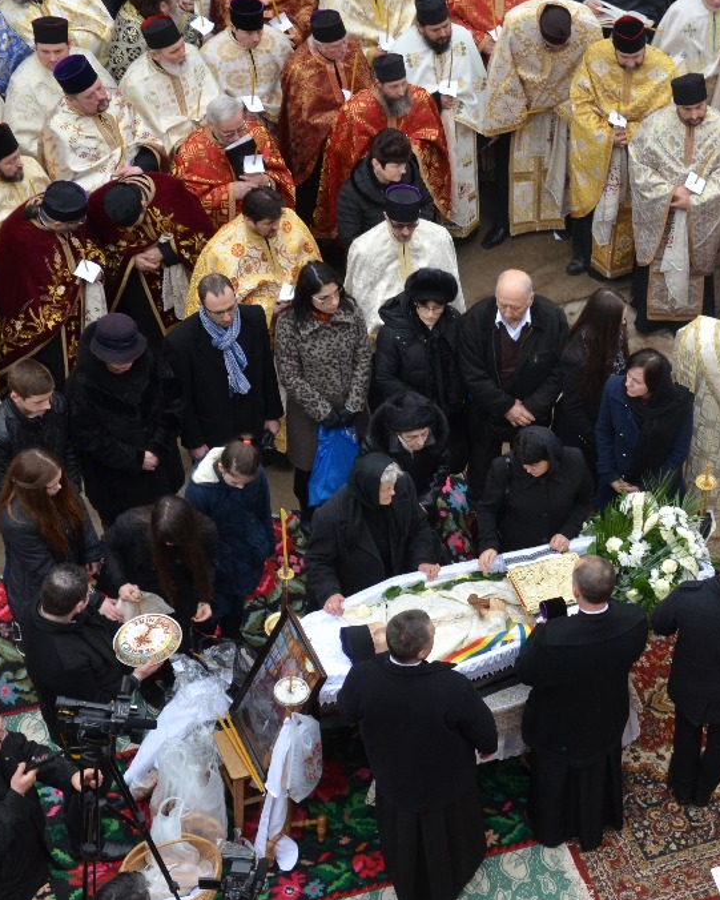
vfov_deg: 19.2
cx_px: 653
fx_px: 2663
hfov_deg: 15.2
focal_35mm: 100
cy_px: 521
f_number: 8
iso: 640
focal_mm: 40
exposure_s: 1/200
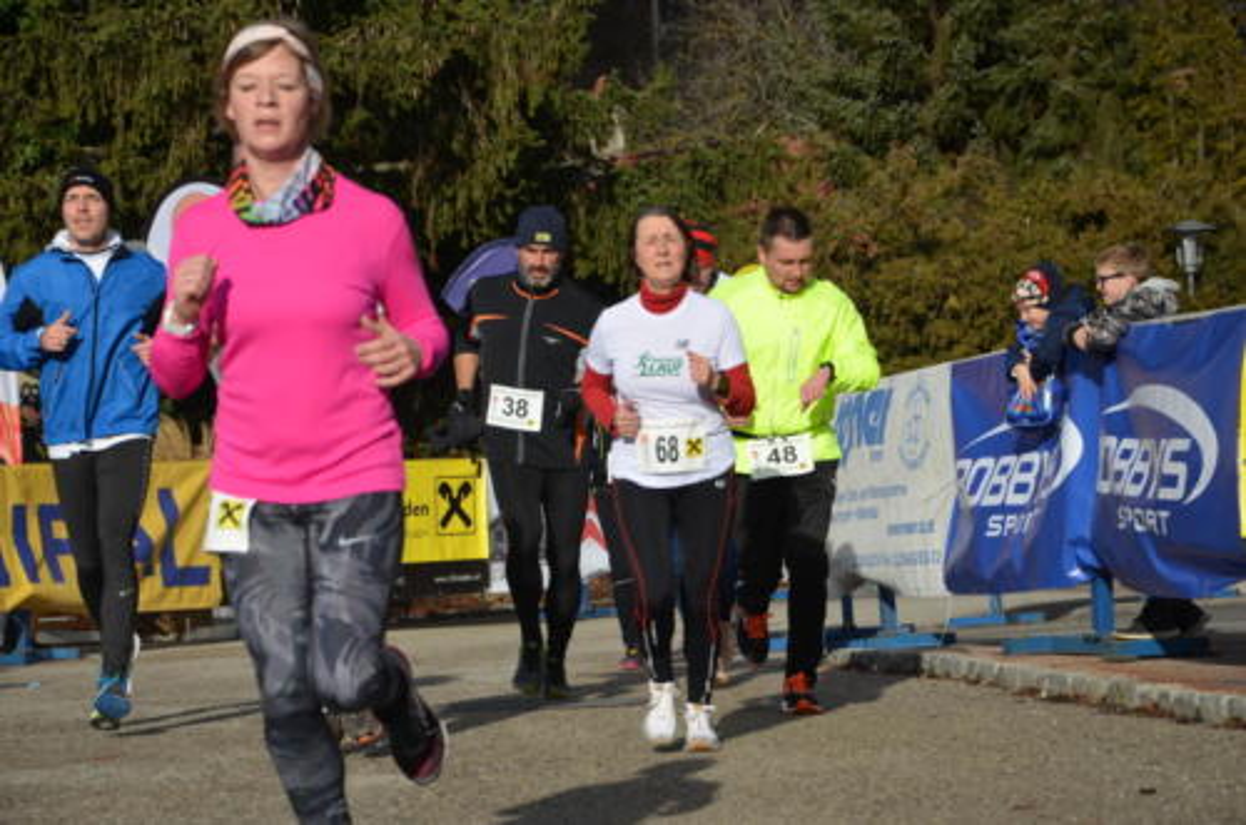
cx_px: 623
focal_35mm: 120
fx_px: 4144
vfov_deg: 11.4
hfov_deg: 17.1
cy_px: 412
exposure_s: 1/1500
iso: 400
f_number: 6.7
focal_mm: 80
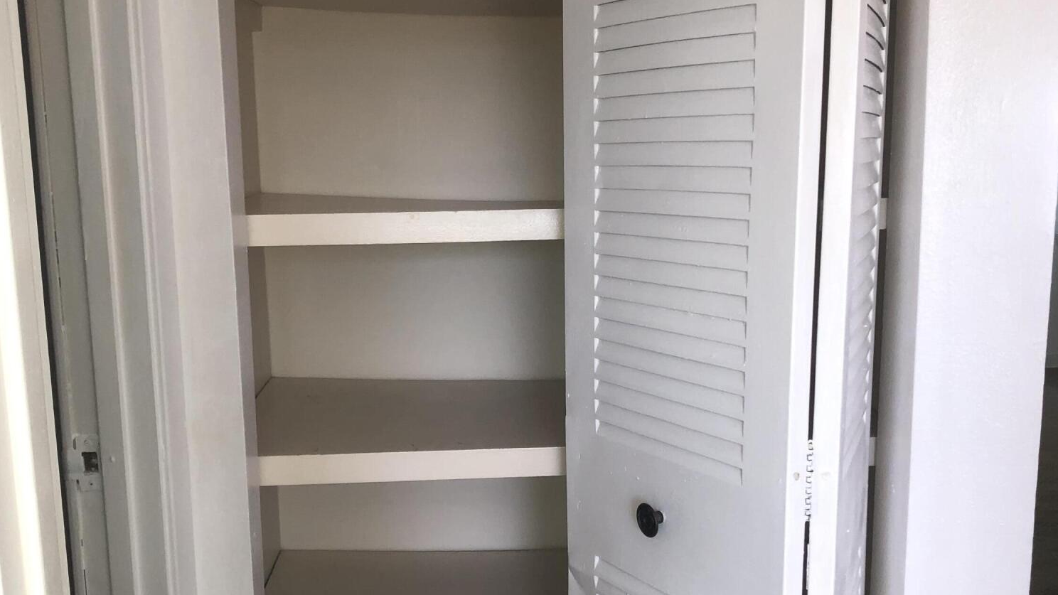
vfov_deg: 28.9
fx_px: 1150
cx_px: 532
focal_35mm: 41
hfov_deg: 49.4
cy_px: 380
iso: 40
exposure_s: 1/120
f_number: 1.8
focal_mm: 3.99
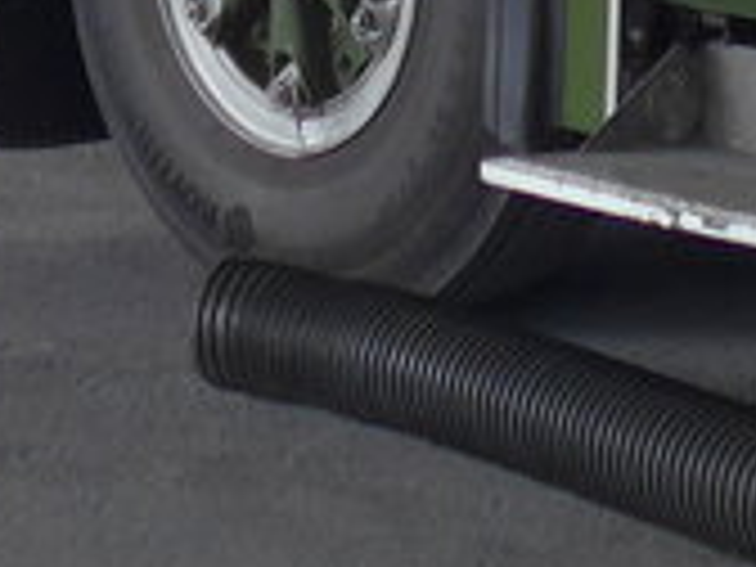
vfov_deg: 5.1
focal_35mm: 278
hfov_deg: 7.1
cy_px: -1094
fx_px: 6071
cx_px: 688
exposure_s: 1/60
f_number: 2.5
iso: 125
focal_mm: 8
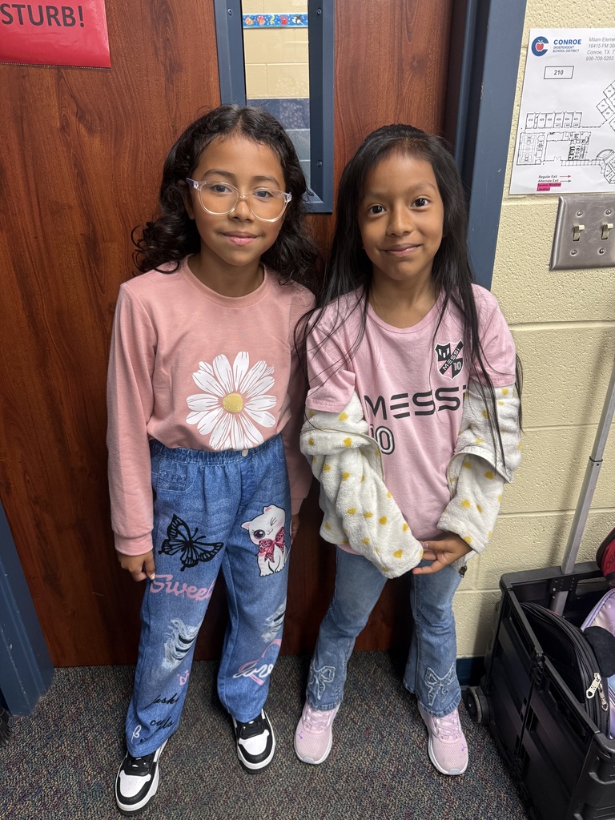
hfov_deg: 56.8
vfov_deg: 71.6
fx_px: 569
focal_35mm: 24
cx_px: 308
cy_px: 410
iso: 250
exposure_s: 1/60
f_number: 1.78
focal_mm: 6.76
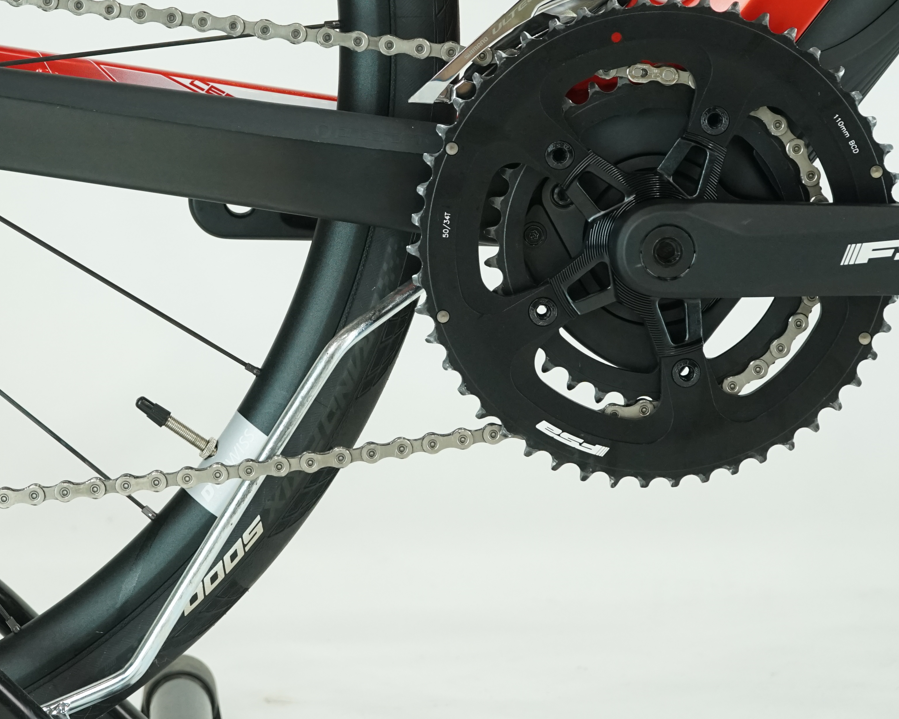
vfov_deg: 13.6
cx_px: 309
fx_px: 3007
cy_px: 251
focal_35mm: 113
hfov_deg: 17.0
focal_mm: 62
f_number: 6.3
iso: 1600
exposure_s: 1/200
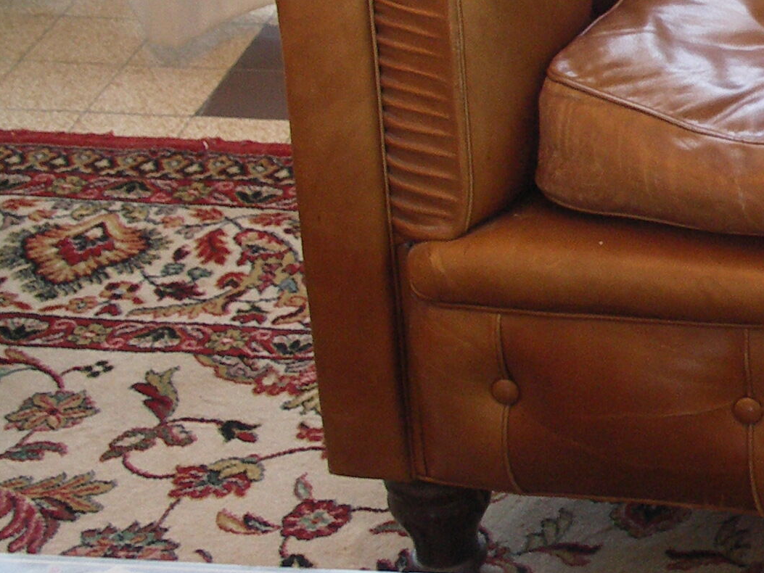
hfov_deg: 12.1
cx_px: 1171
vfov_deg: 9.5
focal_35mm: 155
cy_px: 5
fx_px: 3421
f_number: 3.2
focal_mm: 13.1
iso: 200
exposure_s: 1/8
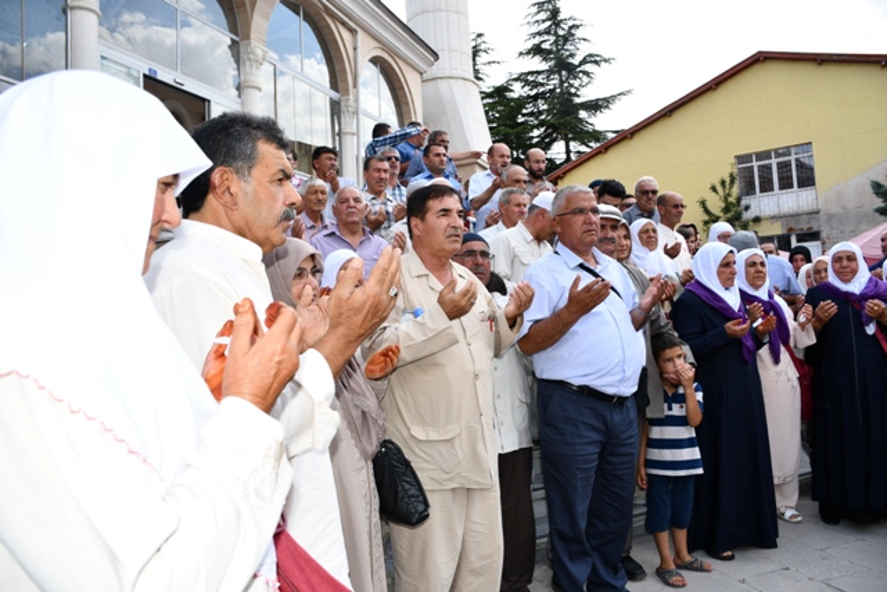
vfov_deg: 48.0
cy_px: 296
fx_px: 665
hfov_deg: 67.4
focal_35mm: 27
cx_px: 444
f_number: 5
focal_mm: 18
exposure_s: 1/250
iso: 100
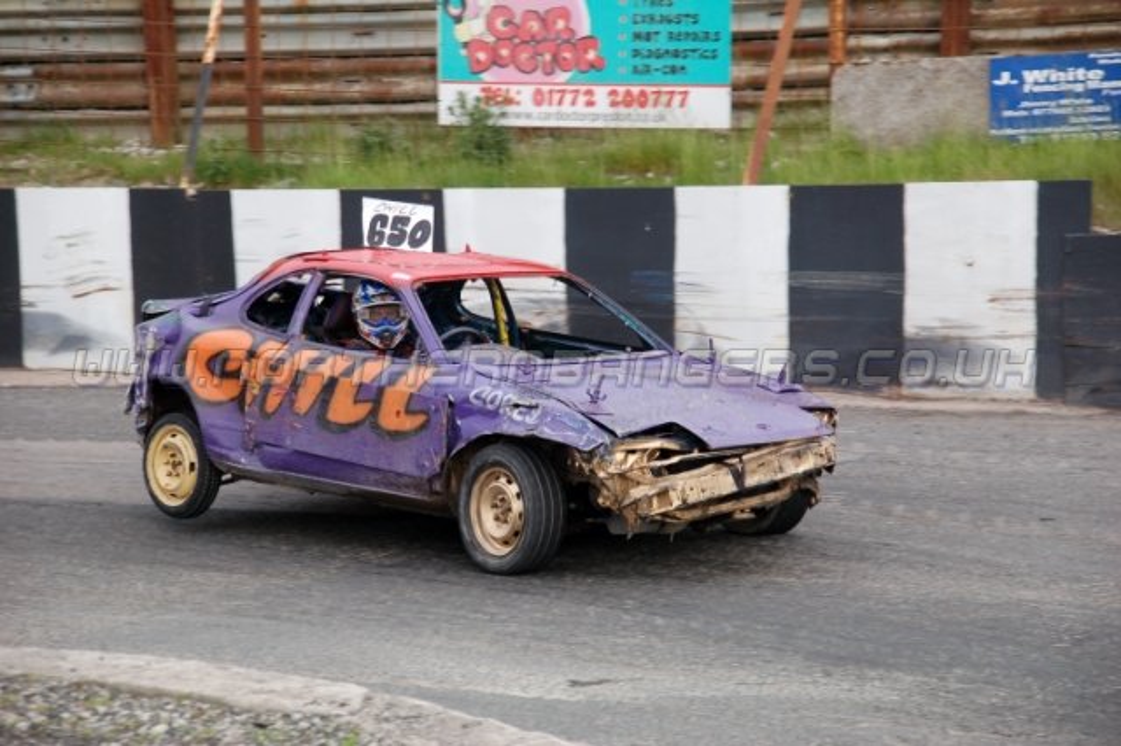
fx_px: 4435
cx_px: 560
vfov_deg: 9.6
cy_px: 373
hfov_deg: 14.4
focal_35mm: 142
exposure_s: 1/500
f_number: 5.6
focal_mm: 95
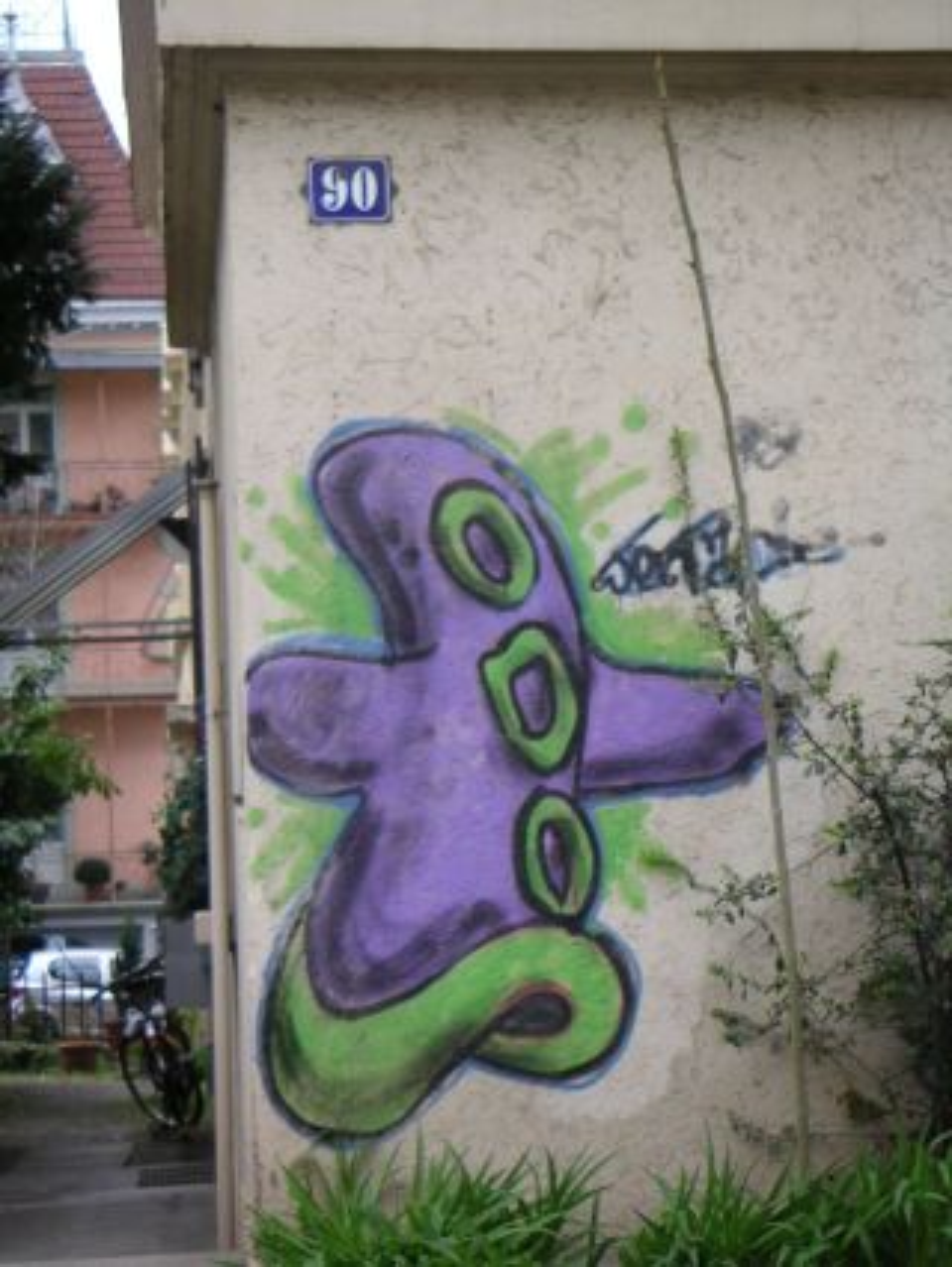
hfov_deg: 13.4
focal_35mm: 111
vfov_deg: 17.7
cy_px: 634
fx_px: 4066
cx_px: 476
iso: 64
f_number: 3.7
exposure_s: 1/125
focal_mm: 14.4
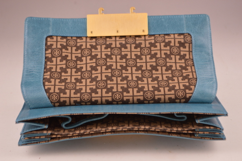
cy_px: 80
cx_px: 121
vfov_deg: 16.5
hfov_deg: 24.6
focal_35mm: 82
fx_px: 554
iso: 400
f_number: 5.6
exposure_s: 1/40
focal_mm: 55
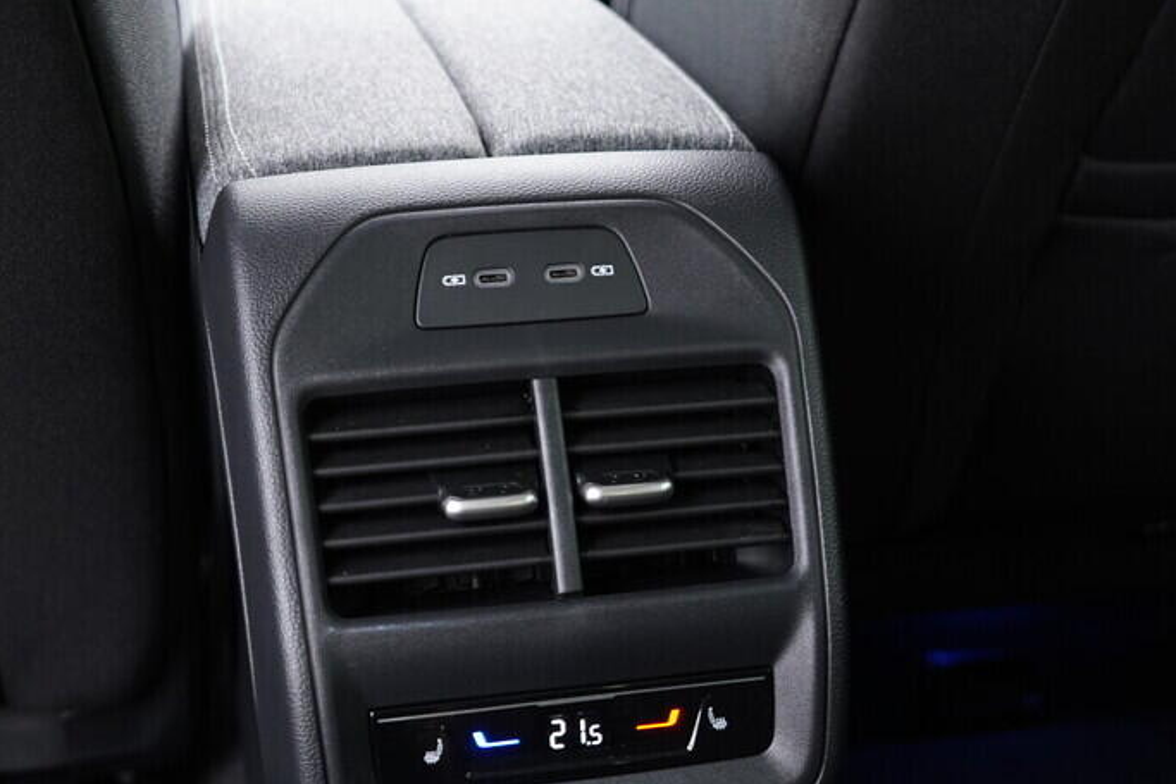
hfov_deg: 36.9
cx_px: 548
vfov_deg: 25.0
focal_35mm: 54
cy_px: 492
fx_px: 1763
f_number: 2.8
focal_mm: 24
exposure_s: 1/40
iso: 640
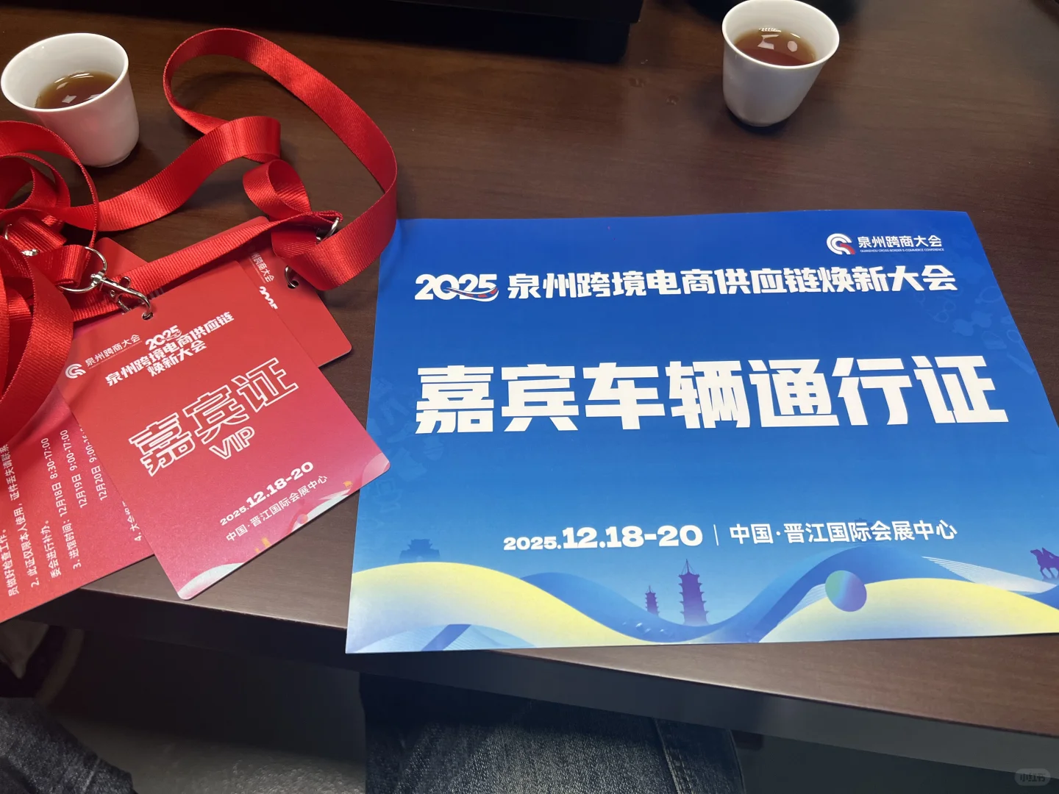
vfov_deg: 53.1
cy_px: 397
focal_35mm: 26
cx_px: 530
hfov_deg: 67.3
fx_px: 795
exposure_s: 1/60
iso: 80
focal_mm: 5.7
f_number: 1.5
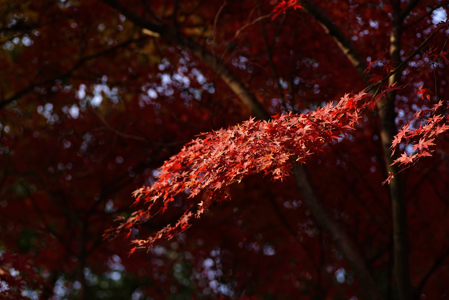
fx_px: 1123
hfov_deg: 22.6
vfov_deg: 15.2
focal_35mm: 90
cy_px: 150
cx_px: 224
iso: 64
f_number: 4
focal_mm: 90
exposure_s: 1/200
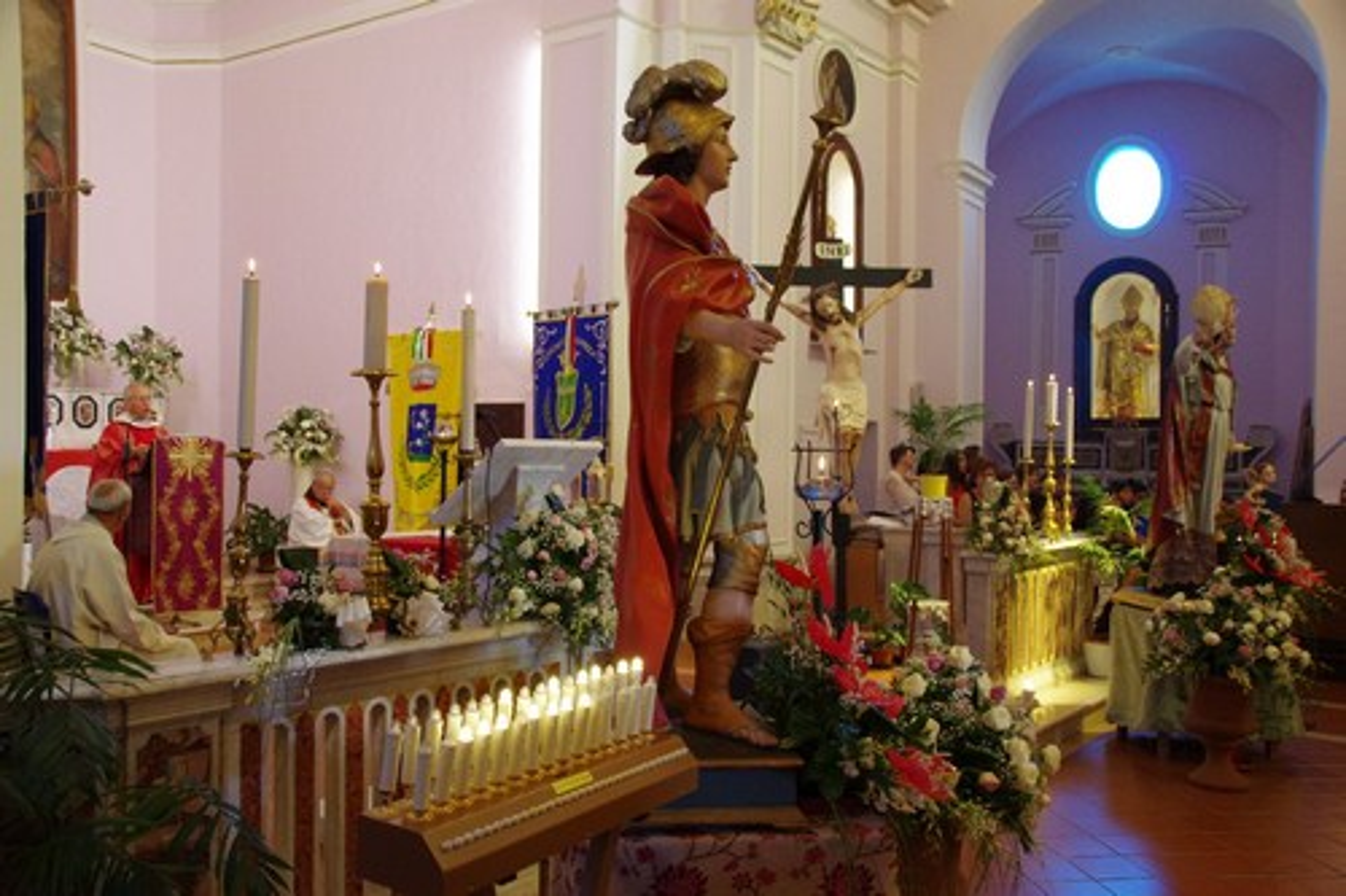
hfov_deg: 57.2
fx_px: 1233
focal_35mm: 33
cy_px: 448
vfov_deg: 39.9
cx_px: 673
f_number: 6.3
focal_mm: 22
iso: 1600
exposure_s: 1/30
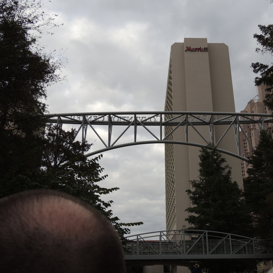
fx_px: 348
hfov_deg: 42.7
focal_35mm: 39
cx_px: 157
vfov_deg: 42.8
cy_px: 136
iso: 100
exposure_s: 1/640
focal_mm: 5.8
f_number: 3.2
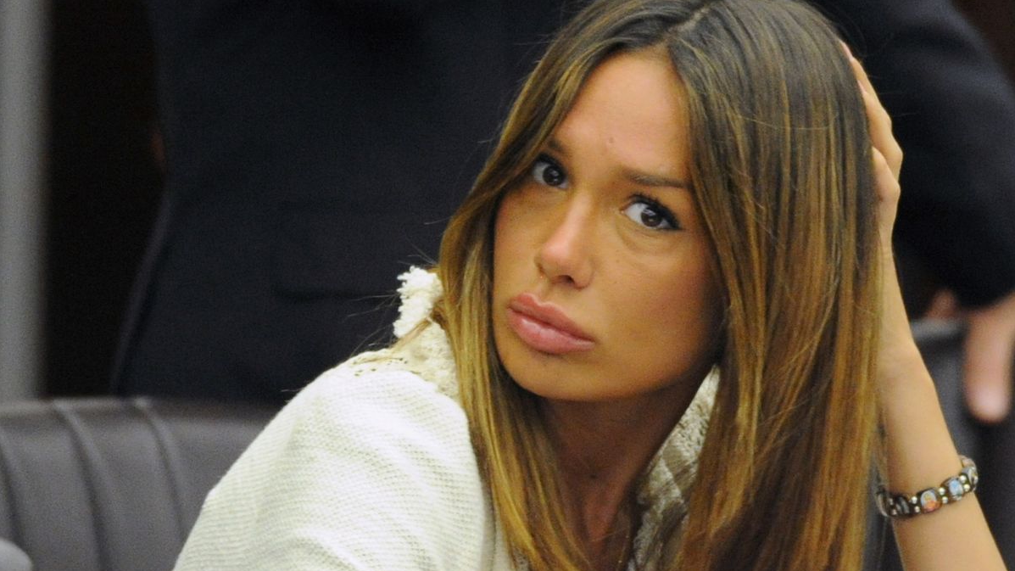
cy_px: 324
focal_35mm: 525
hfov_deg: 4.1
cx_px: 507
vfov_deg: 2.3
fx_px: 14128
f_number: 4
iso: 5000
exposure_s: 1/320
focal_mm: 500
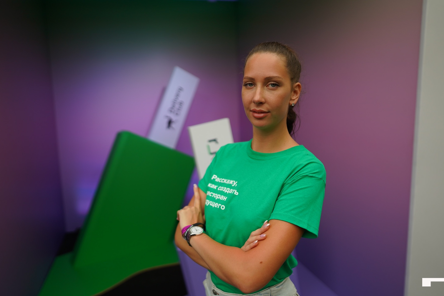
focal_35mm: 26
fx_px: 321
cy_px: 156
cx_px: 209
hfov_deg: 69.3
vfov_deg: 49.5
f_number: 1.4
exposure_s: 1/3200
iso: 200
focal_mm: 24
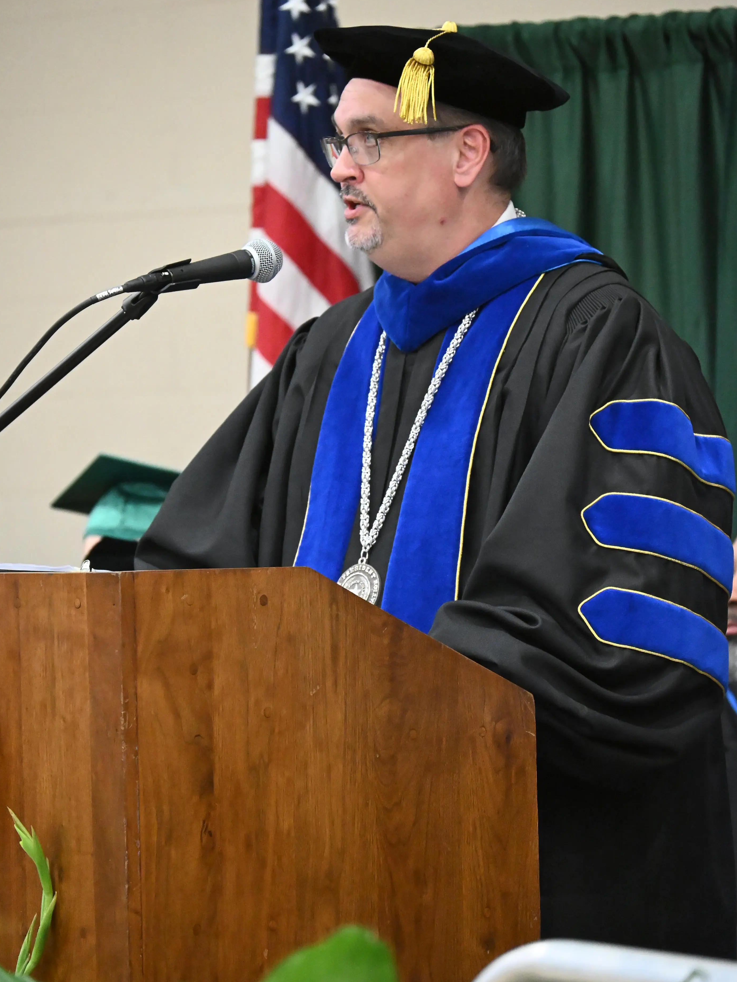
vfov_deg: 6.8
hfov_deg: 5.1
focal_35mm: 293
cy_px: 483
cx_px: 368
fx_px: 8318
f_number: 5.6
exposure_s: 1/200
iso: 6400
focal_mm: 180
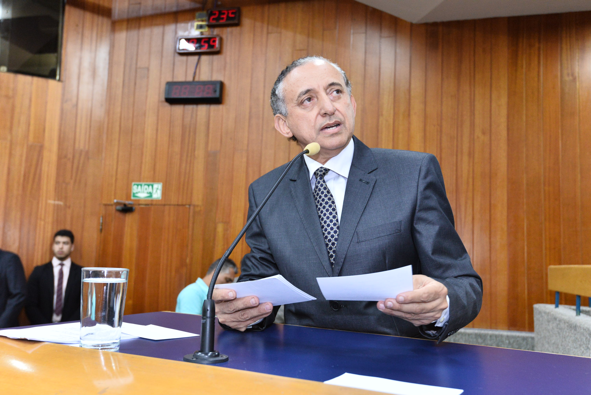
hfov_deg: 54.4
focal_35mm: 35
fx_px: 575
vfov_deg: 37.9
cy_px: 198
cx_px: 296
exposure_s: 1/60
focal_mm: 35
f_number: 6.3
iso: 2500
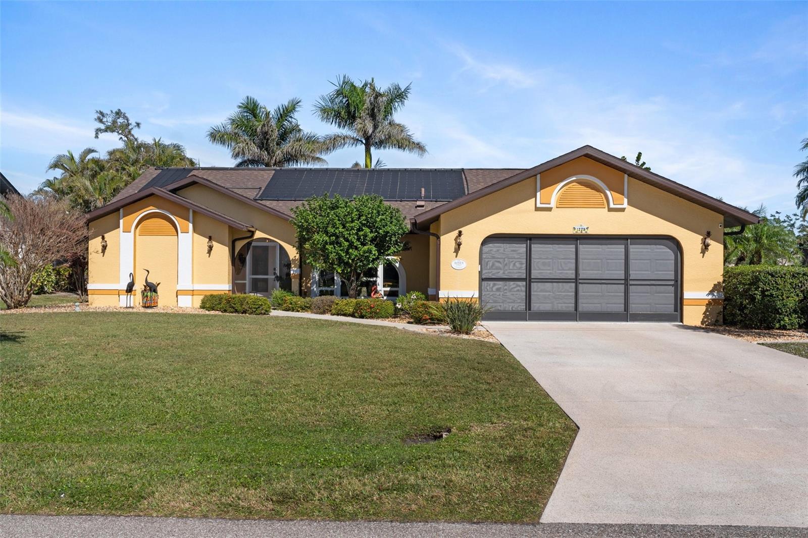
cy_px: 269
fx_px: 784
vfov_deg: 37.9
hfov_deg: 54.5
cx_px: 404
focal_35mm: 35
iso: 100
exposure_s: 1/400
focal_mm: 23.3
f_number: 8
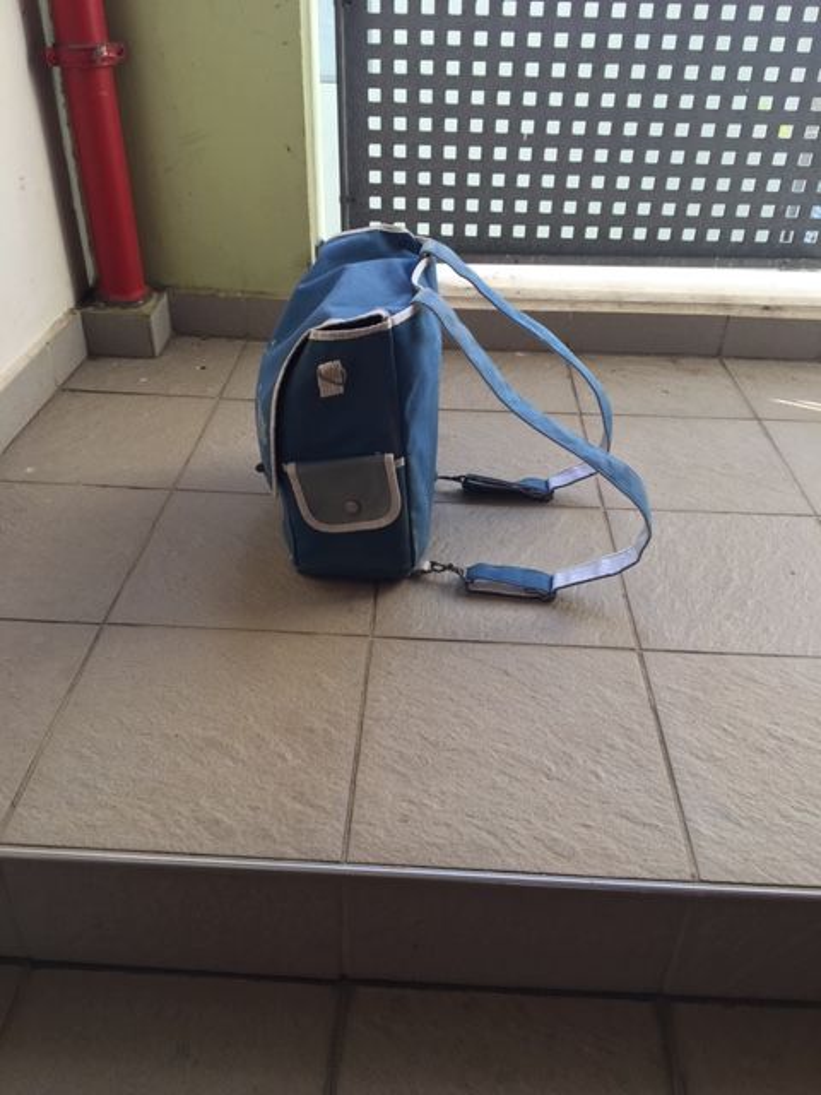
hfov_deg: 48.2
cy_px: 548
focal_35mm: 29
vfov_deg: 61.7
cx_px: 410
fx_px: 917
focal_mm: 4.15
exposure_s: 1/100
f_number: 2.2
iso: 25
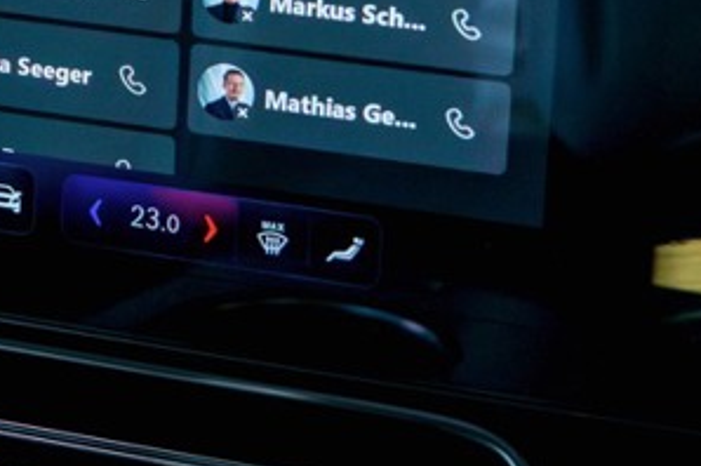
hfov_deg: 22.1
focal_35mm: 90
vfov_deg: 15.0
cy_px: 35
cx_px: 58
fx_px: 1751
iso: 1250
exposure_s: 1/500
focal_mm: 25
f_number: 4
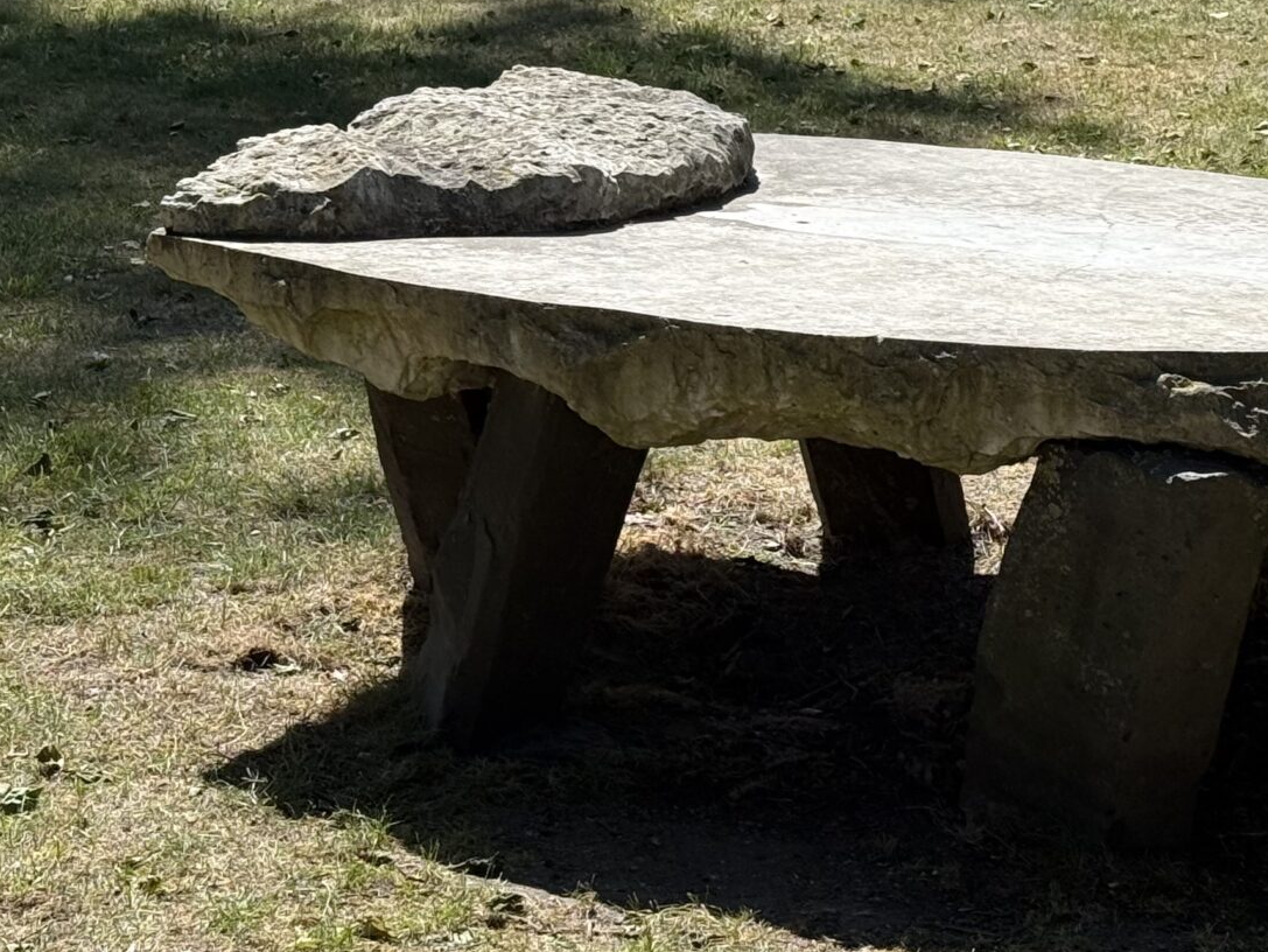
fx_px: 4141
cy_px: 432
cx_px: 967
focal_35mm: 113
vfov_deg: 13.1
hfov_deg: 17.3
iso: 100
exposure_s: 1/4329
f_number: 1.78
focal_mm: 6.76
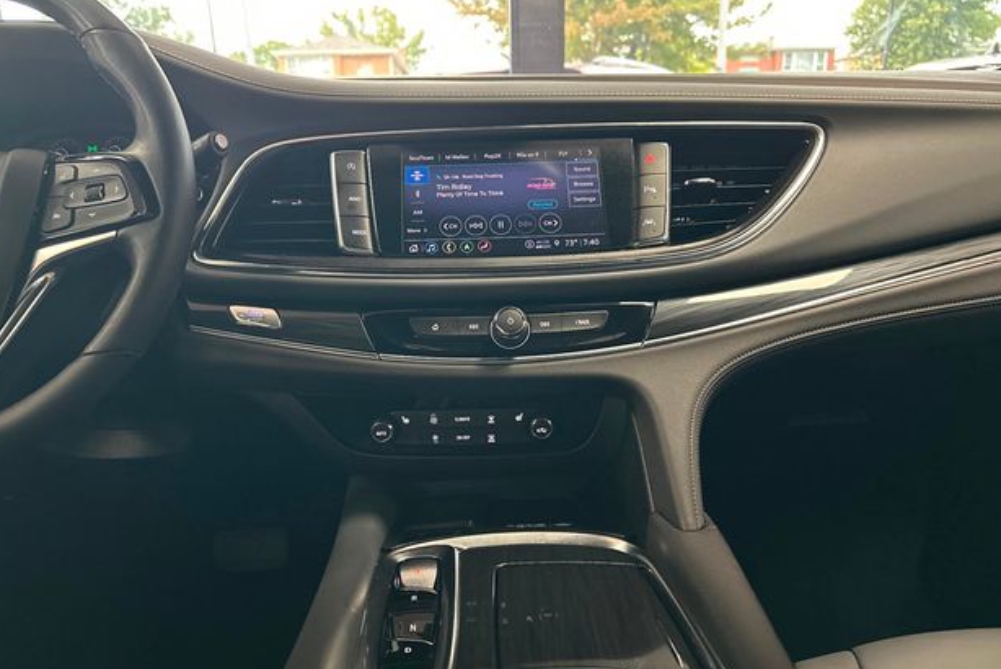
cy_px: 387
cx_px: 500
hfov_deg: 69.4
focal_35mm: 26
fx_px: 723
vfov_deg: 49.4
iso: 800
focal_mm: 6.86
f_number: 1.78
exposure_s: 1/30
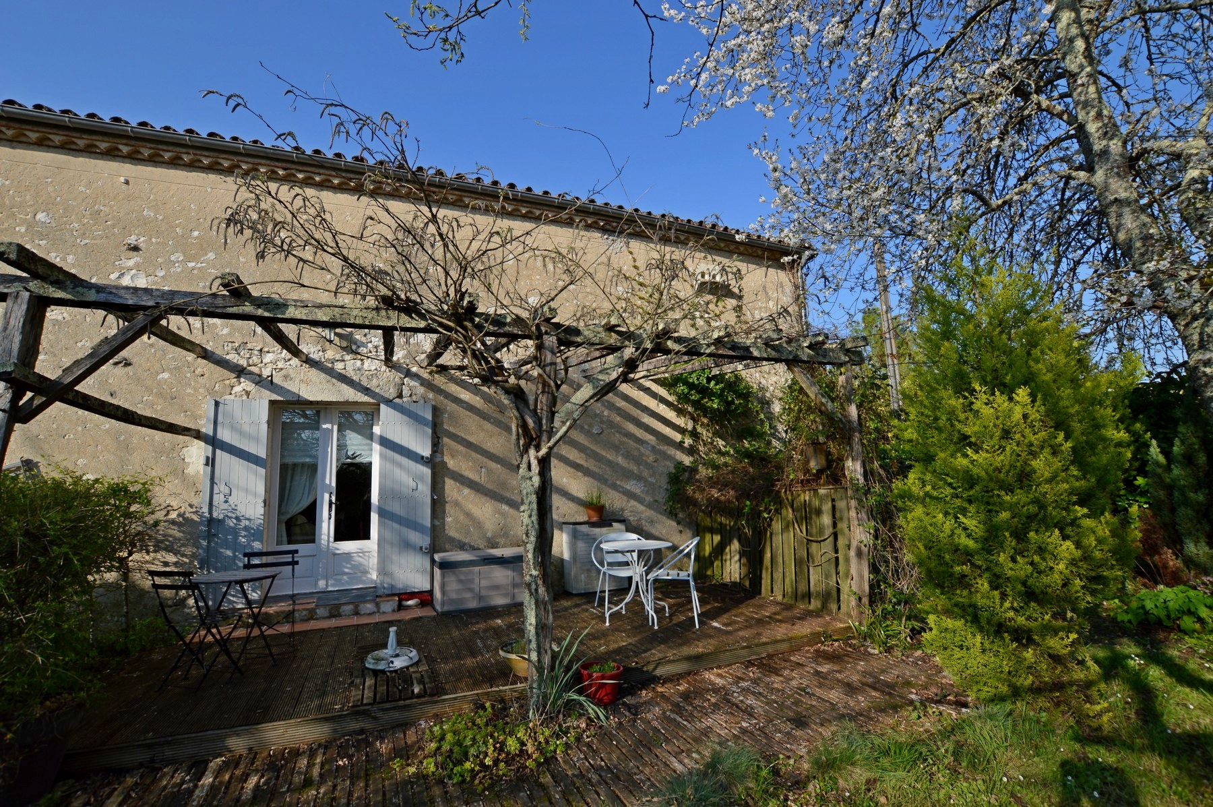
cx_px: 606
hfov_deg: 100.4
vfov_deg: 77.2
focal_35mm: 15
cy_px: 404
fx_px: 505
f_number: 7.1
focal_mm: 10
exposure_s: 1/200
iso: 100
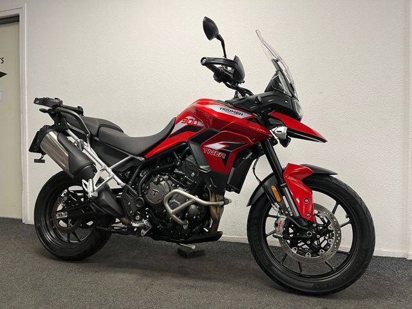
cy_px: 154
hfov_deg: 67.3
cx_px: 206
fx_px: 309
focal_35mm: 26
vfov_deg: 53.1
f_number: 1.6
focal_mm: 5.1
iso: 64
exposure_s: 1/50
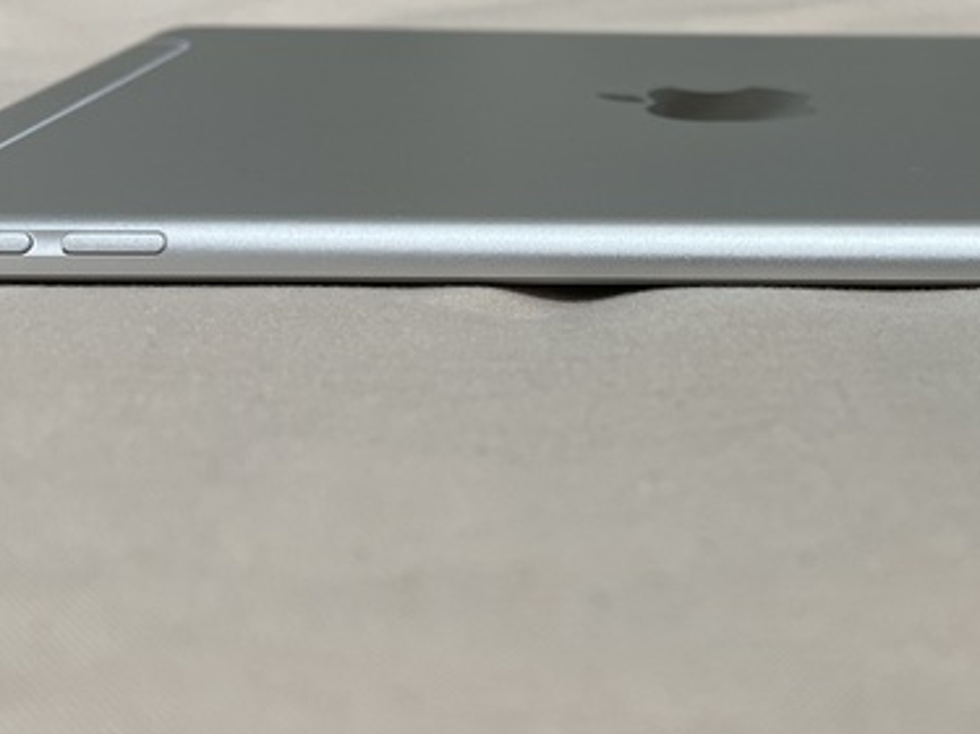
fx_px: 1472
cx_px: 724
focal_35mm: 52
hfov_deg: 36.1
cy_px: 296
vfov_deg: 28.0
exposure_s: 1/100
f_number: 1.6
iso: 125
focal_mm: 4.2
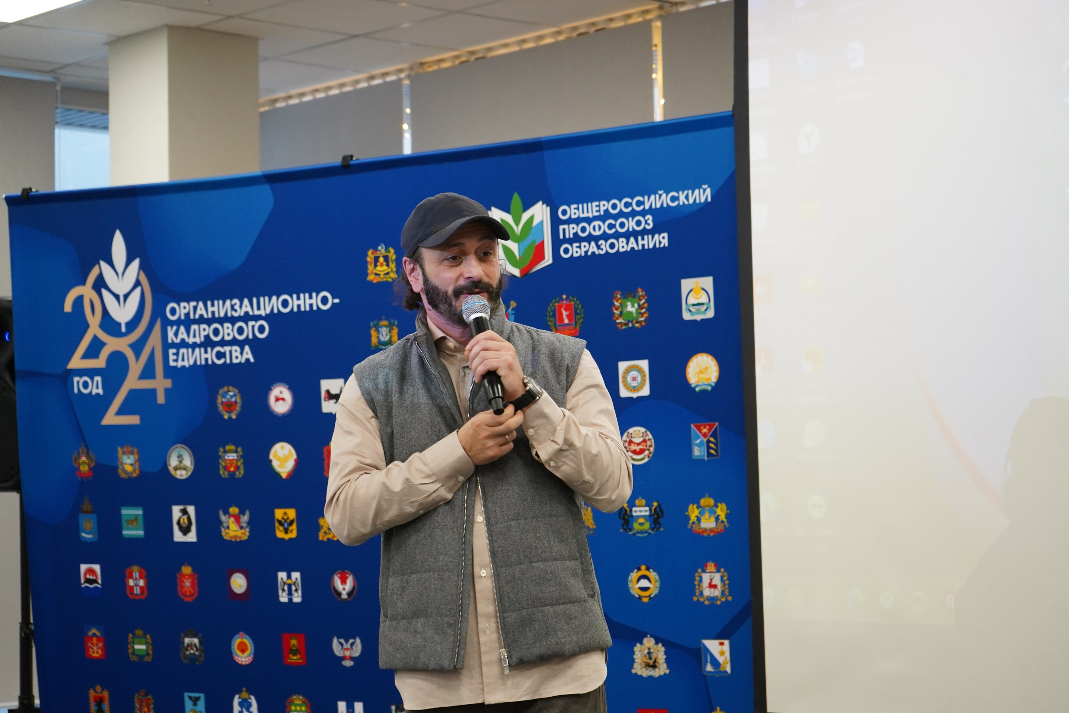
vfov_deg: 19.5
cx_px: 534
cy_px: 356
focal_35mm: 70
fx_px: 2079
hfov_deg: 28.8
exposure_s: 1/160
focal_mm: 70
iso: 2500
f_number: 5.6
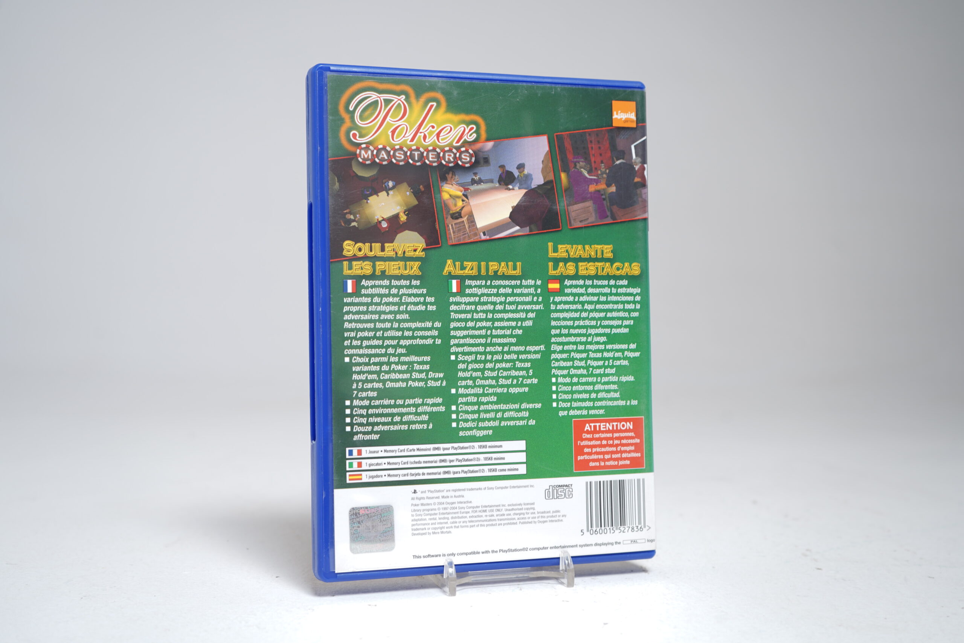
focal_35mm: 42
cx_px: 482
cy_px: 322
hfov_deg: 46.4
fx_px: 1125
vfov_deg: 31.9
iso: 64
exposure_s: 1/3
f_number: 5.6
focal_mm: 42
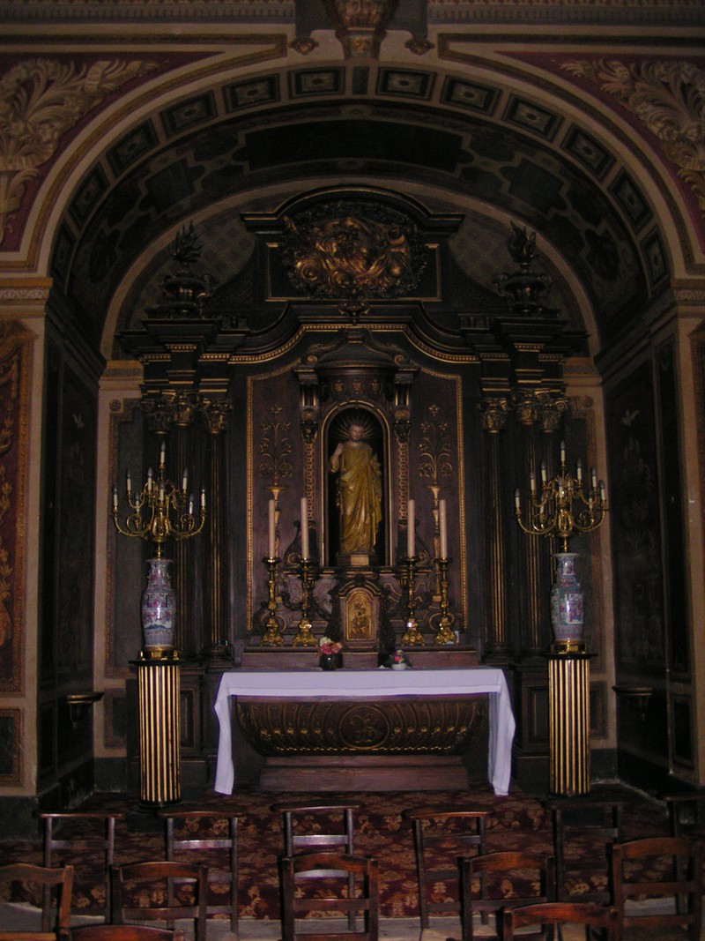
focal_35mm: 38
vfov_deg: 49.0
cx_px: 352
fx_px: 1032
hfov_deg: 37.7
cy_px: 470
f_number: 2.8
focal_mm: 5.8
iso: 200
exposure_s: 1/40
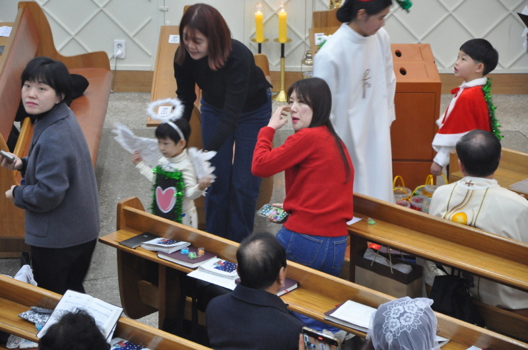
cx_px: 264
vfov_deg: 10.1
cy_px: 175
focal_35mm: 135
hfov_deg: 15.2
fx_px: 1977
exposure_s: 1/30
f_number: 5.6
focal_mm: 90
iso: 1250
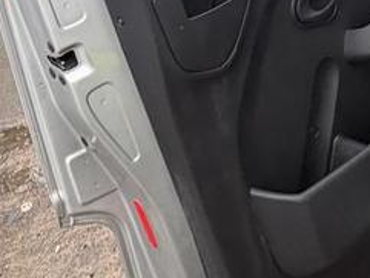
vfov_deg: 25.6
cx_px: 197
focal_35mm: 52
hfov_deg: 36.8
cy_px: -40
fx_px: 556
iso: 160
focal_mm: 2.22
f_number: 2.2
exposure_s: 1/99
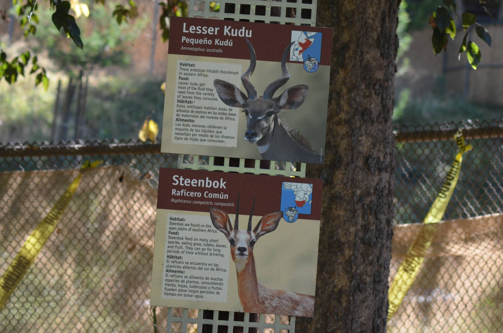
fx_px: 1464
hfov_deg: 19.5
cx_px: 252
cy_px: 166
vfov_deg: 13.0
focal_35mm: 105
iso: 400
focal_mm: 70
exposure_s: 1/400
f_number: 5
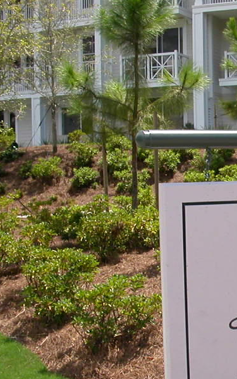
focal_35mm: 67
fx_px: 692
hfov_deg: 18.2
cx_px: 305
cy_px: 237
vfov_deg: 30.5
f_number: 4.5
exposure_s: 1/456
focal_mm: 5.6
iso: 100
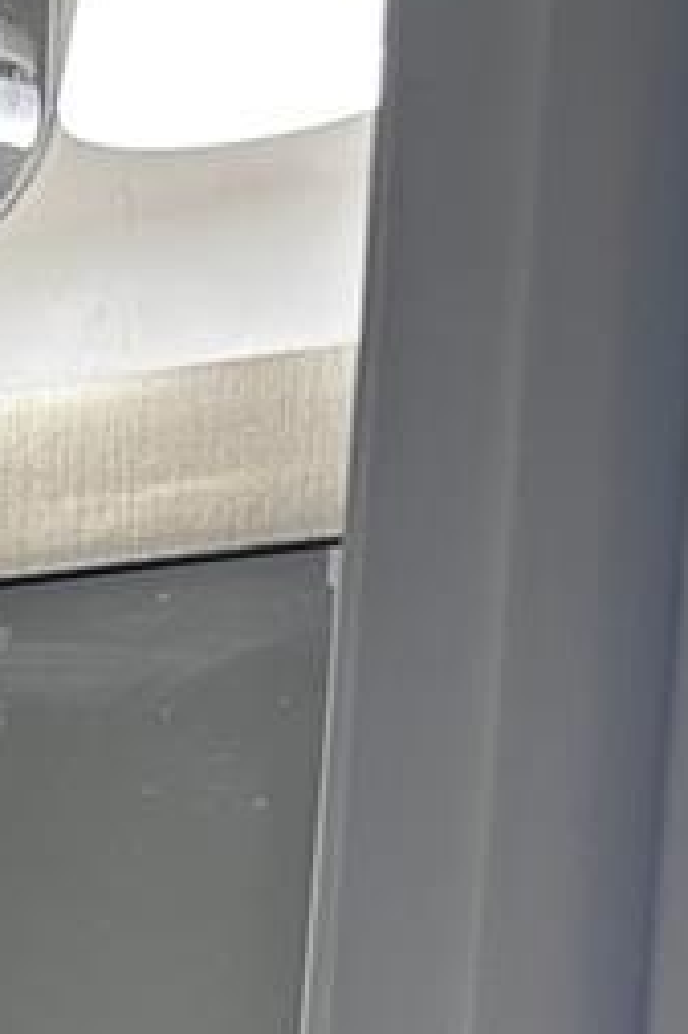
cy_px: 1669
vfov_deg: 15.6
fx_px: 3387
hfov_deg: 10.4
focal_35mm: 118
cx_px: -826
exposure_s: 1/130
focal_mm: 6.86
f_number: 1.78
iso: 100
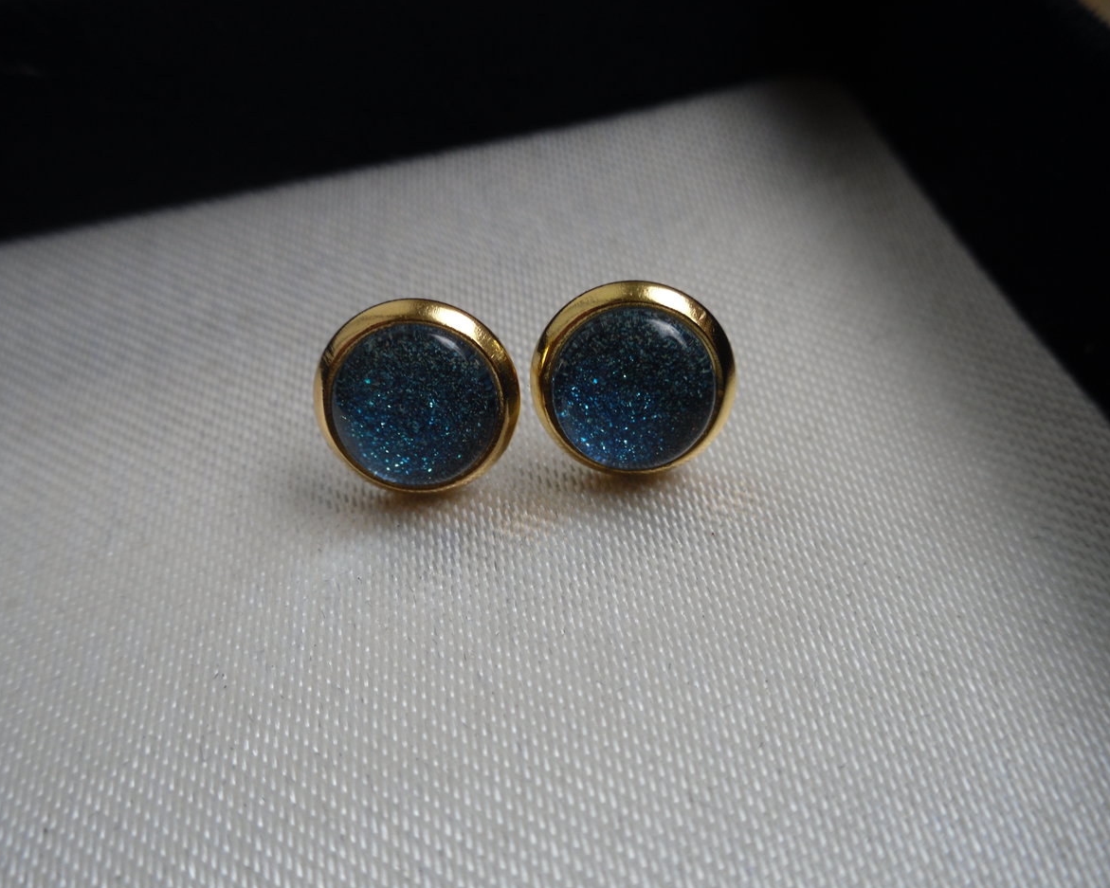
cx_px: 517
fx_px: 1643
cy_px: 426
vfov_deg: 30.3
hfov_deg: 37.3
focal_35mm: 50
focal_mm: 6.3
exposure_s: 1/90
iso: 80
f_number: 3.5
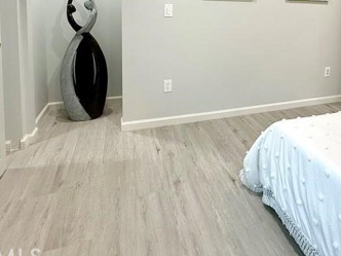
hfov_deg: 64.1
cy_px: 26
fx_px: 266
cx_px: 219
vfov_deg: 46.4
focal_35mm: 27
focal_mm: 2.22
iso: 160
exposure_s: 1/120
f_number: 2.2
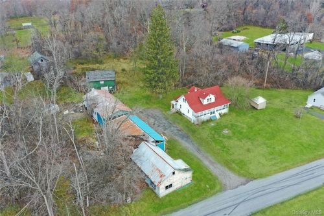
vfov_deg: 46.4
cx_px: 162
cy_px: 108
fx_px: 252
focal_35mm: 28
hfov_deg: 65.5
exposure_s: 1/80
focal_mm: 10.26
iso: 200
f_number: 4
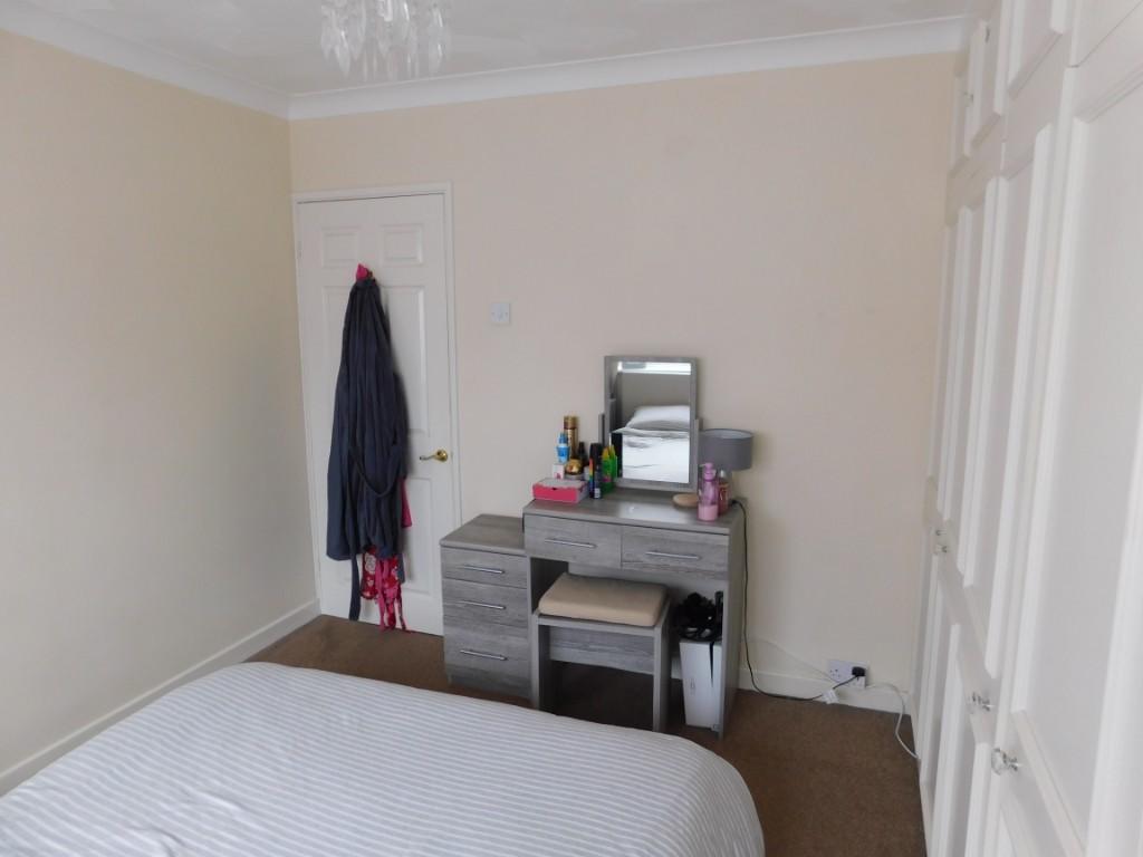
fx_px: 759
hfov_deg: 73.9
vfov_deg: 58.9
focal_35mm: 23
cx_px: 572
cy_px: 428
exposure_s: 1/50
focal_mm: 4
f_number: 3
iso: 125
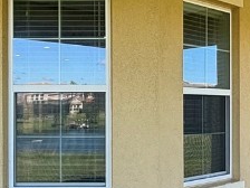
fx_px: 462
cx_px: 141
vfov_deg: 22.9
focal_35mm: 64
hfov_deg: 30.2
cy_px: 103
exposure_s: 1/231
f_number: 2.2
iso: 50
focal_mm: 2.22
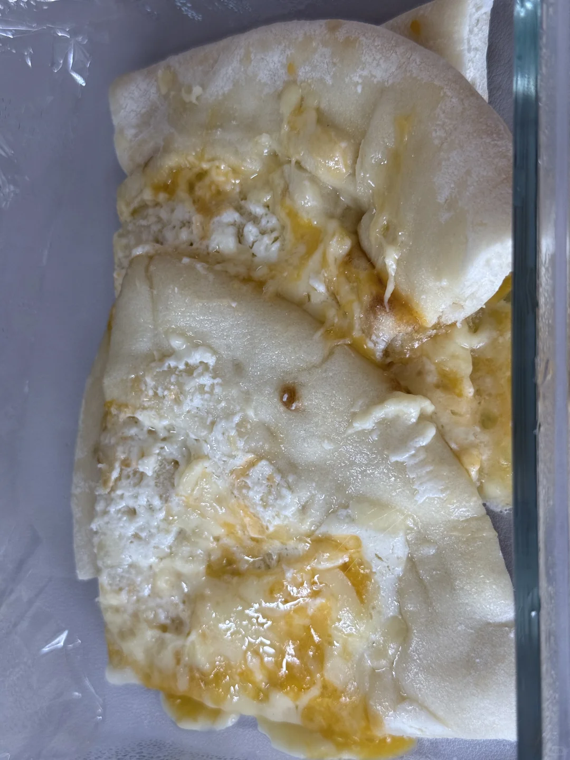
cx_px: 285
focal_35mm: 48
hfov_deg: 30.3
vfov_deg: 39.7
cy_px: 380
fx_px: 1054
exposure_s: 1/122
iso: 50
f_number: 1.78
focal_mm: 6.76
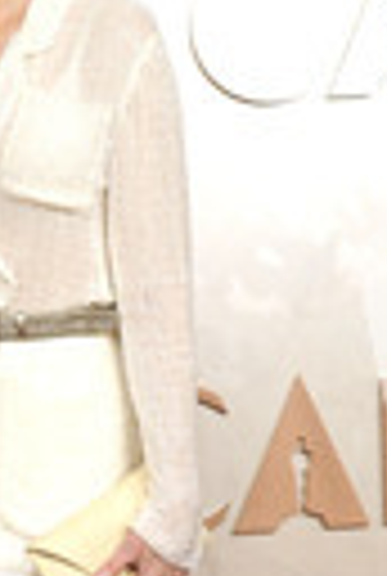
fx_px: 2502
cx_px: -173
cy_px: 536
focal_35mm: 156
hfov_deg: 8.7
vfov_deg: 13.0
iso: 2500
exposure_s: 1/250
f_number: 6.3
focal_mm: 50
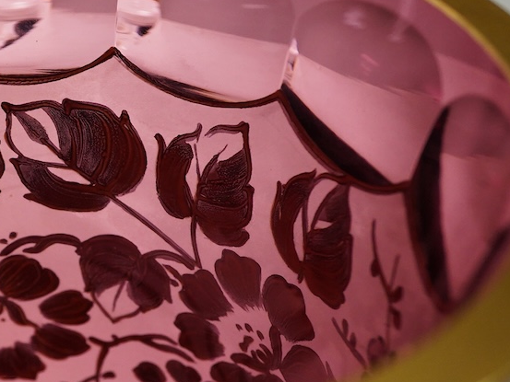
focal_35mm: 88
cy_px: 180
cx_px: 36
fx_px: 1297
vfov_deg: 16.8
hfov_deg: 21.7
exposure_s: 1/160
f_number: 9
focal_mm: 30
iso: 2500
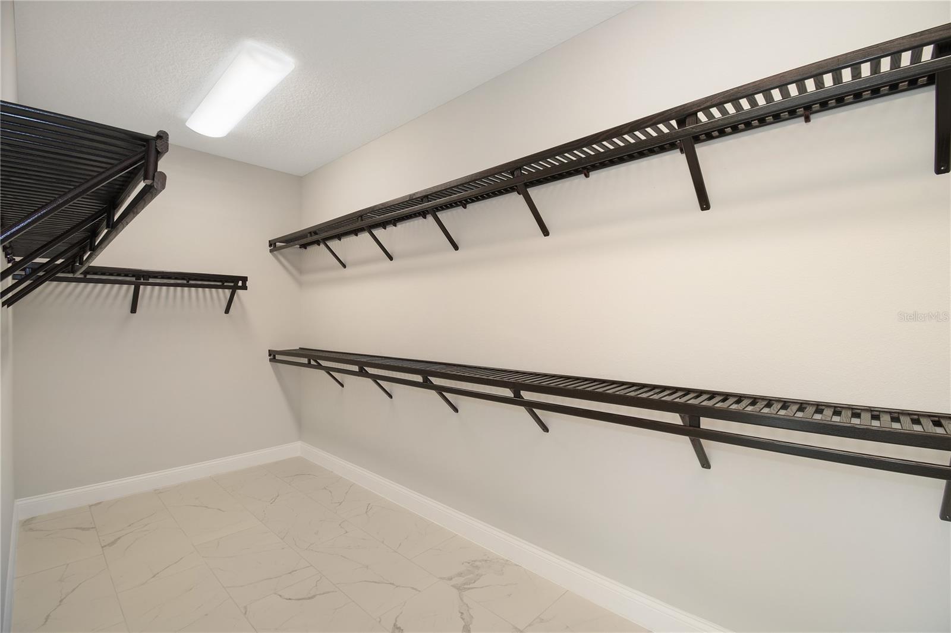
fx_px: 396
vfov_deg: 77.3
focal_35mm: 15
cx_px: 476
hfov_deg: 100.4
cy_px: 316
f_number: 9
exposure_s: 1/6
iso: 100
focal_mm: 10
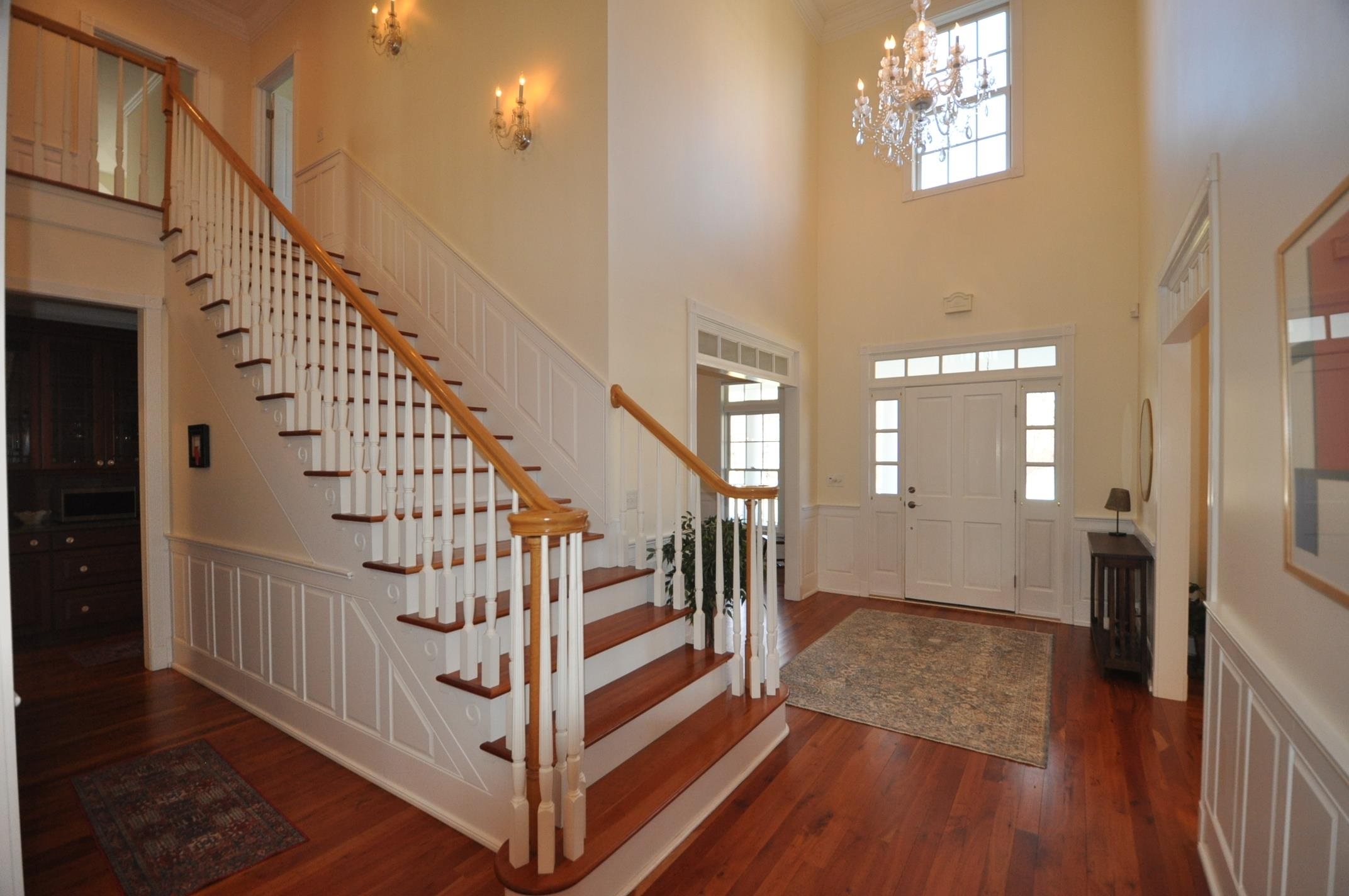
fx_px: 561
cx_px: 674
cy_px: 448
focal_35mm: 15
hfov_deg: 100.5
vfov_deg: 77.2
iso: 800
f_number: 3.5
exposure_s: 1/125
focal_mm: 10
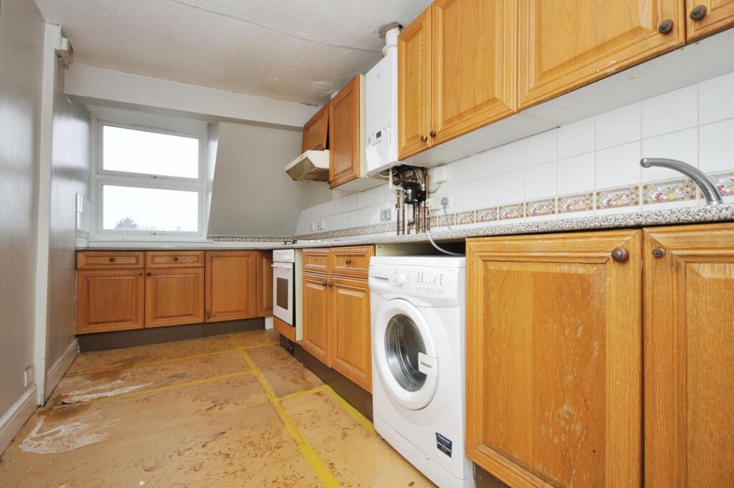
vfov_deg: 69.6
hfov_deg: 92.5
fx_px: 351
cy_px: 244
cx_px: 367
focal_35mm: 17
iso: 200
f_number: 5
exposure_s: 1/60
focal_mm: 11.5
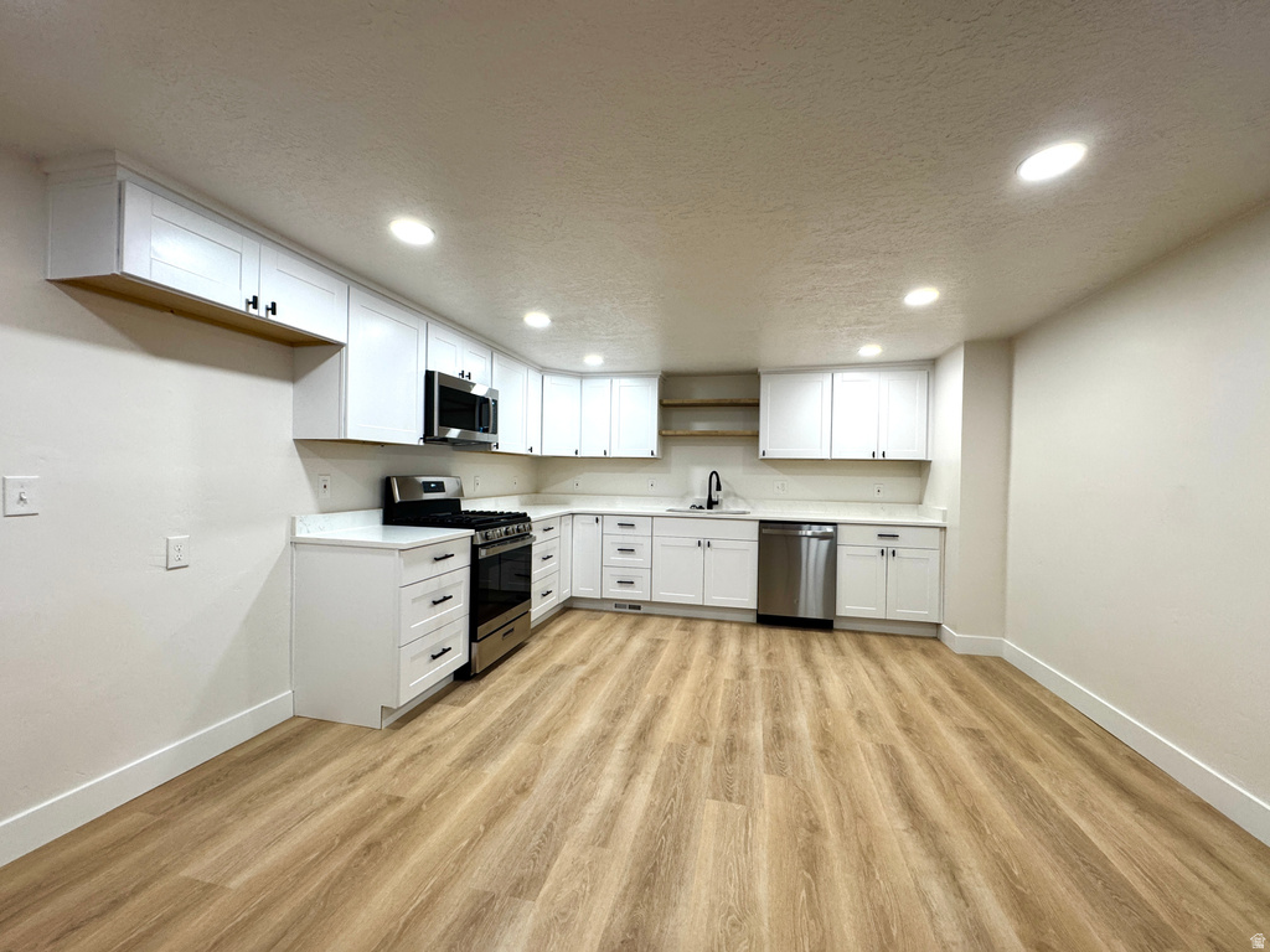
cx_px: 635
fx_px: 514
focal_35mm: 14
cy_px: 476
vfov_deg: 85.7
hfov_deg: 102.1
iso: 160
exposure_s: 1/120
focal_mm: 2.22
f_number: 2.2
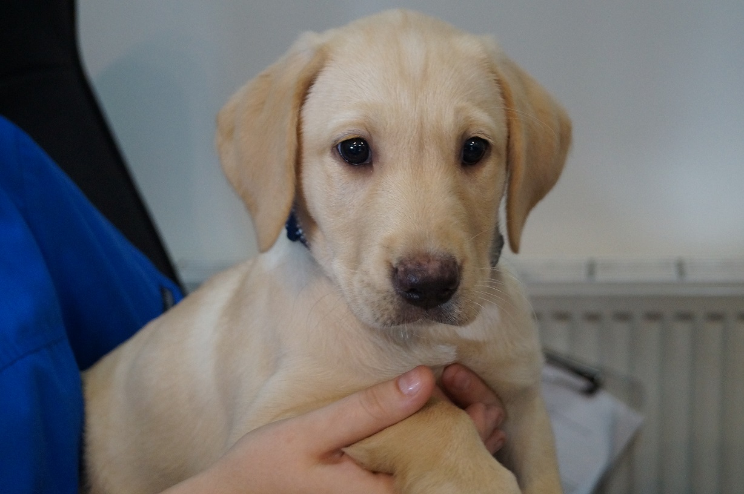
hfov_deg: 33.4
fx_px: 1239
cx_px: 372
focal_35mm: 60
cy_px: 247
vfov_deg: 22.6
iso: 1600
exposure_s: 1/80
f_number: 5
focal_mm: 40
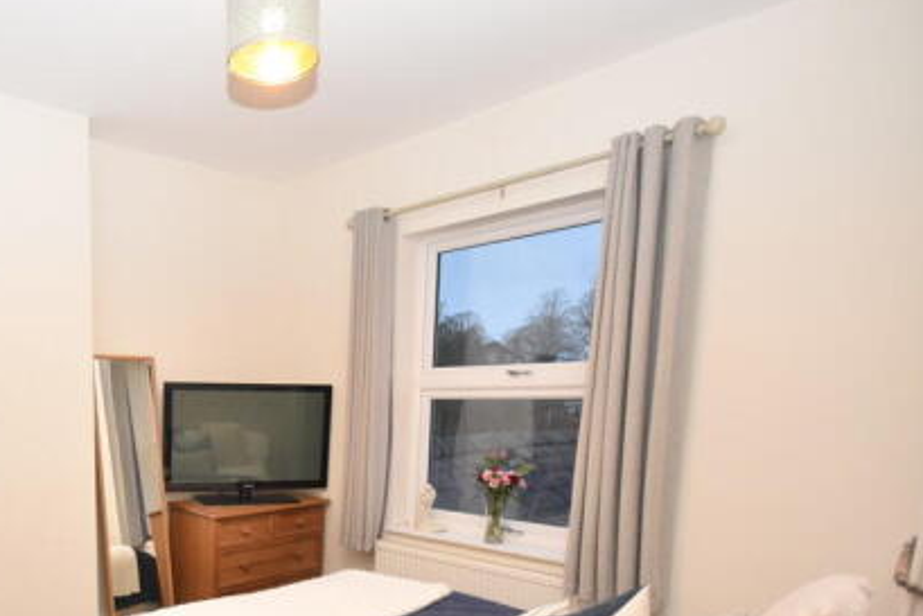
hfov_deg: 67.7
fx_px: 616
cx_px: 202
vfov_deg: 50.3
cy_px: 484
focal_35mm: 24
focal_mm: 10
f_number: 4
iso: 1600
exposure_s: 1/60
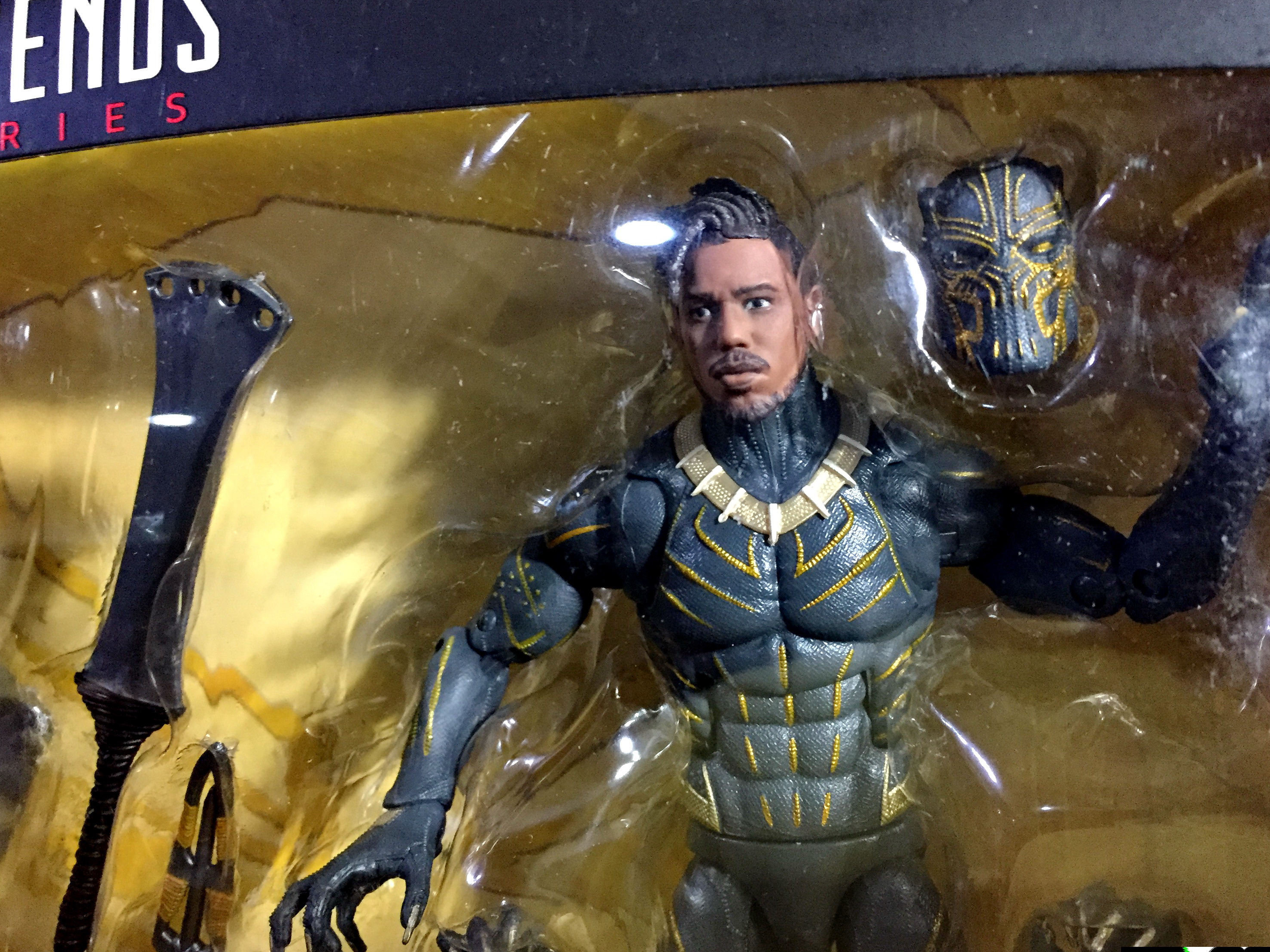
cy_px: 490
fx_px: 1174
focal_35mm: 32
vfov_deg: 44.2
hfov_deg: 56.7
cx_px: 684
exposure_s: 1/25
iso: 320
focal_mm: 4.15
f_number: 2.2
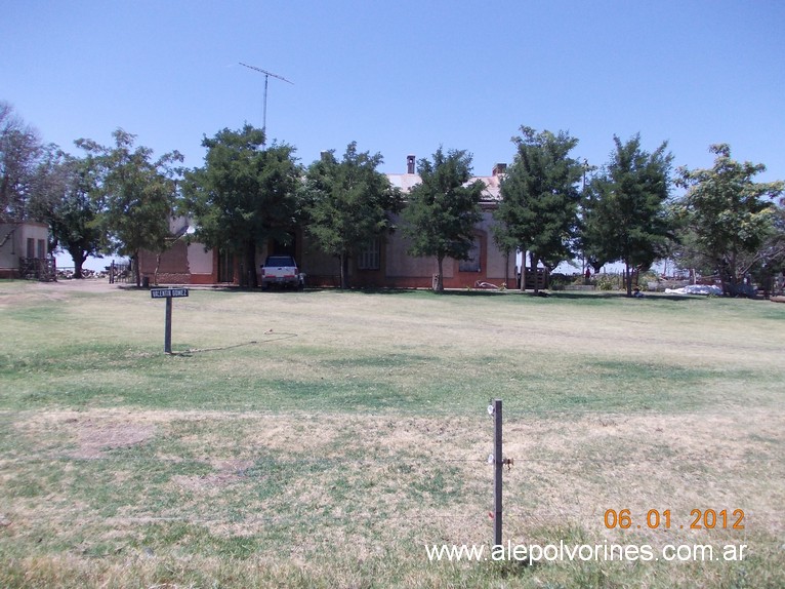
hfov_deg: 63.5
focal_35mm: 28
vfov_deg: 49.7
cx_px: 392
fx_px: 635
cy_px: 294
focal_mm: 4
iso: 80
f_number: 5.4
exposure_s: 1/320
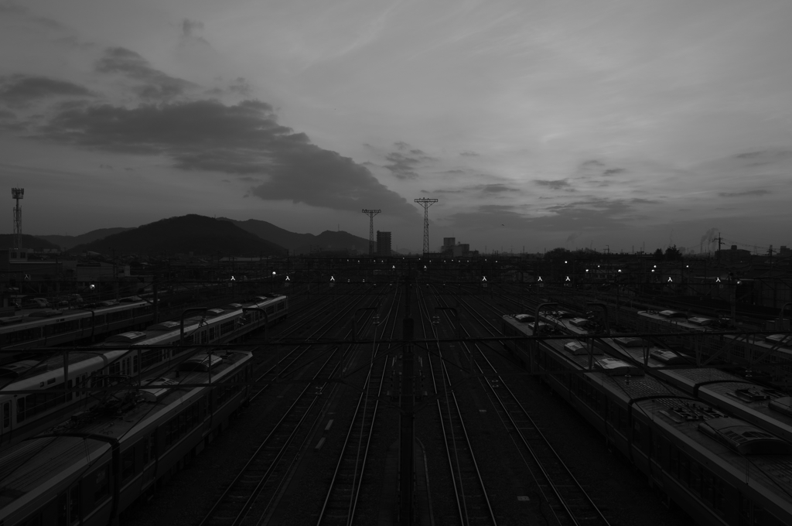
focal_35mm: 31
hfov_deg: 60.3
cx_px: 396
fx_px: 681
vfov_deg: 42.2
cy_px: 263
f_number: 8
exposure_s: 1/60
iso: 100
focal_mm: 21
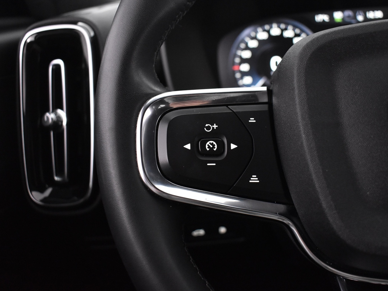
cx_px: 213
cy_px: 146
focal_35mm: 39
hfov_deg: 48.3
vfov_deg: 37.2
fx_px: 432
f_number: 3.8
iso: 3200
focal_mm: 23
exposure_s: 1/40
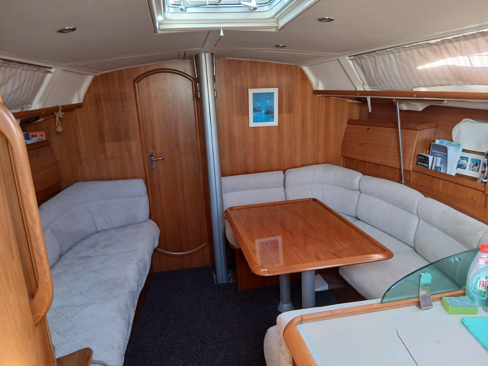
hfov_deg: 67.3
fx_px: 367
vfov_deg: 53.1
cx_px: 244
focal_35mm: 26
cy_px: 183
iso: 160
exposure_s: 1/50
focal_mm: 3.98
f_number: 1.8
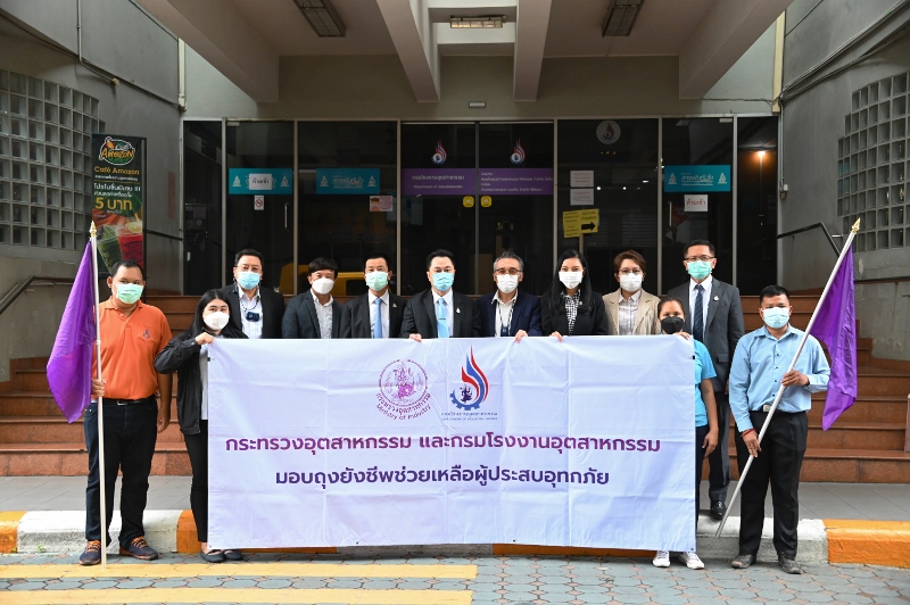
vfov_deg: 29.8
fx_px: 1137
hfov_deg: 43.6
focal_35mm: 45
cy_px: 302
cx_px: 455
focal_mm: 45
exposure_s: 1/640
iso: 4000
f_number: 4.5
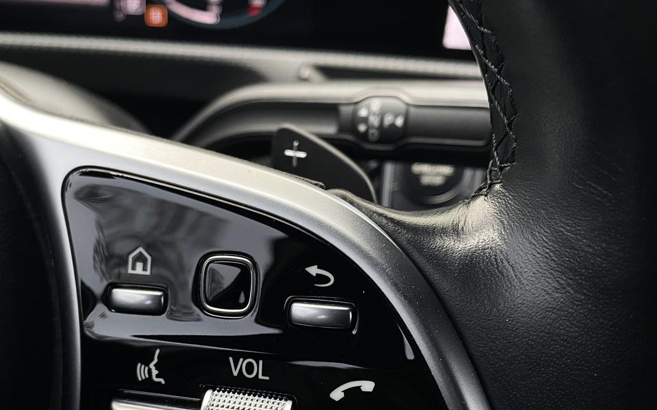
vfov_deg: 37.6
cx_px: 276
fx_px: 591
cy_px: 294
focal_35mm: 33
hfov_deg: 57.9
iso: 125
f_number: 1.8
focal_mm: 4.25
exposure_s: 1/62
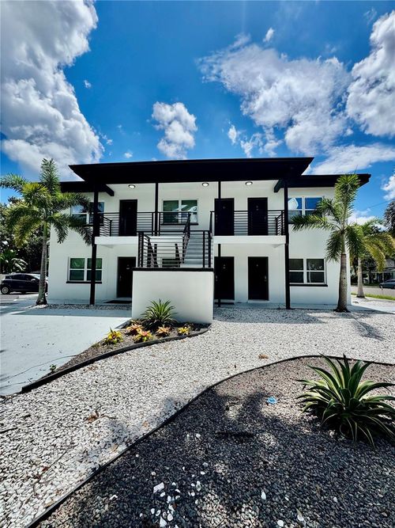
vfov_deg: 102.1
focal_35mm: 14
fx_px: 213
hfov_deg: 85.7
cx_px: 198
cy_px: 264
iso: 50
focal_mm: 2.22
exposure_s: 1/3247
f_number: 2.2
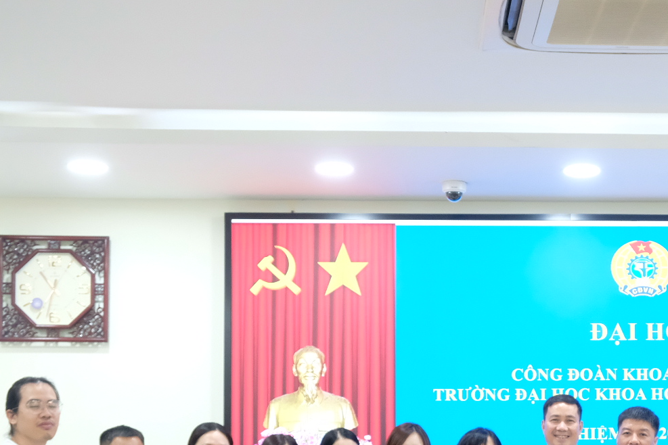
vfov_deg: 18.6
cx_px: 548
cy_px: 396
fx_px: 1336
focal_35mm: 72
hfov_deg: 27.4
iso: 3200
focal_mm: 26.5
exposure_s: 1/80
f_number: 5
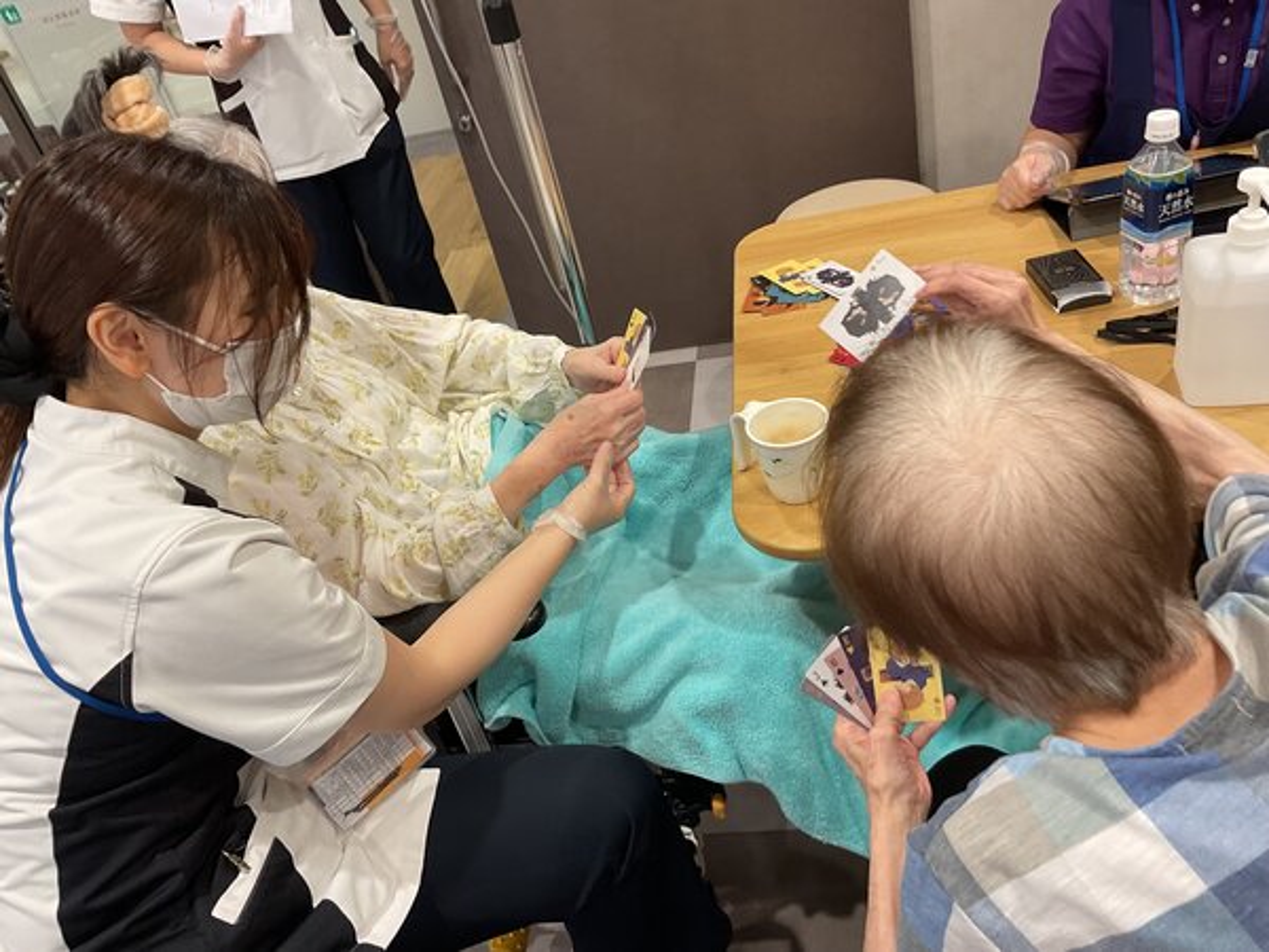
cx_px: 634
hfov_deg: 61.7
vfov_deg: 48.2
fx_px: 1063
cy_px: 476
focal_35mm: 29
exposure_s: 1/60
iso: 50
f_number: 1.8
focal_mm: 3
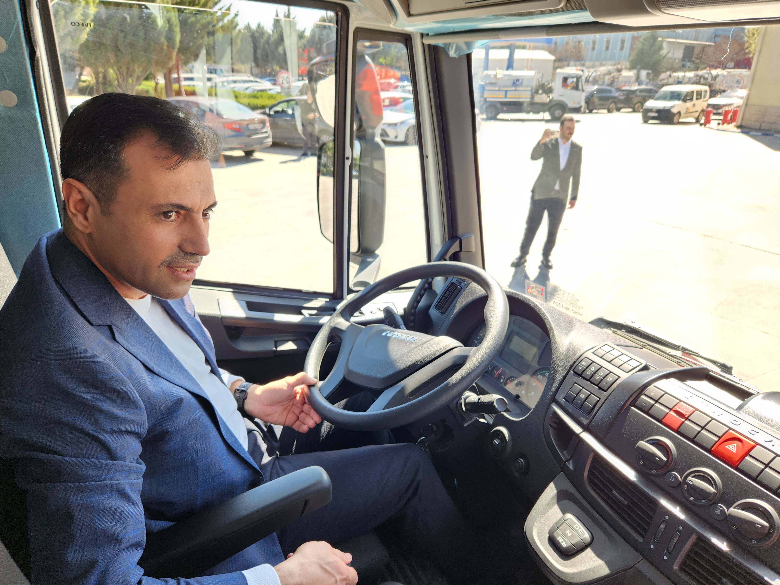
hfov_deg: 71.6
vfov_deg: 56.8
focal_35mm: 24
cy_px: 305
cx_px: 389
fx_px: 541
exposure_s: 1/180
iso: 50
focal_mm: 5.4
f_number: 1.8
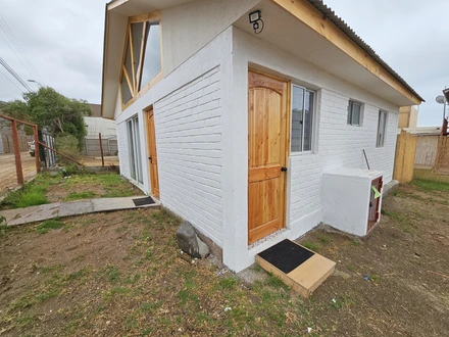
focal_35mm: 13
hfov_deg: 106.2
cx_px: 224
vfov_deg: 89.9
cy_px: 168
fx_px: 169
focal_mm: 2.2
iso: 50
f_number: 2.2
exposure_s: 1/2993
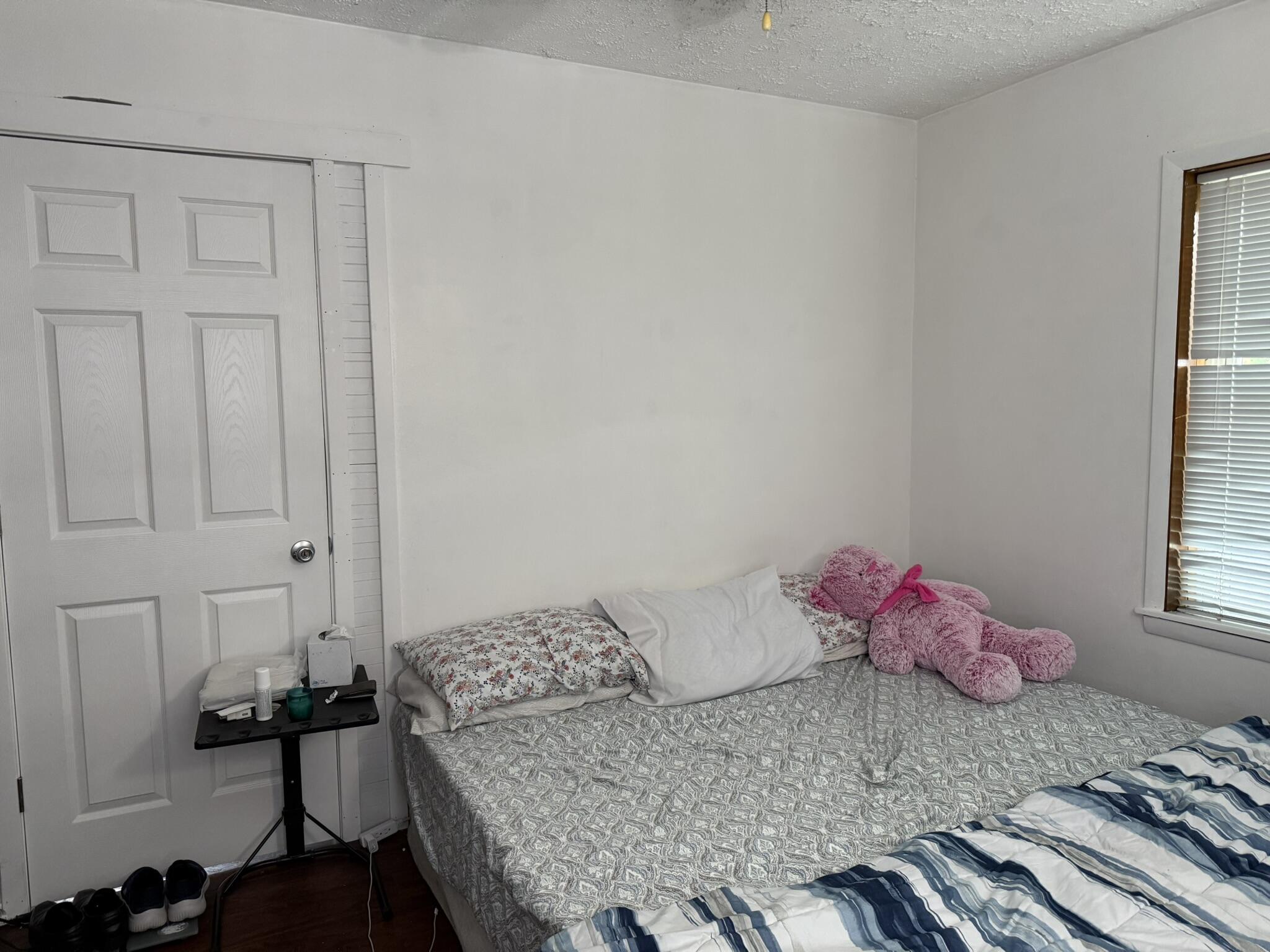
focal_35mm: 24
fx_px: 881
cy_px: 476
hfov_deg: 71.6
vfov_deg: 56.8
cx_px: 635
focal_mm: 6.76
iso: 400
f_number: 1.78
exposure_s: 1/60
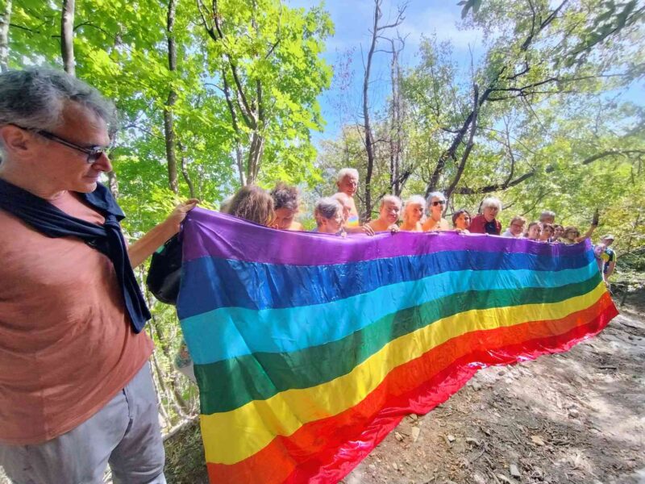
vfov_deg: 78.1
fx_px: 298
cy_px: 242
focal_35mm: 16
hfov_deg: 94.5
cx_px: 322
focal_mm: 1.66
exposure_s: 1/100
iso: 125
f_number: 2.2
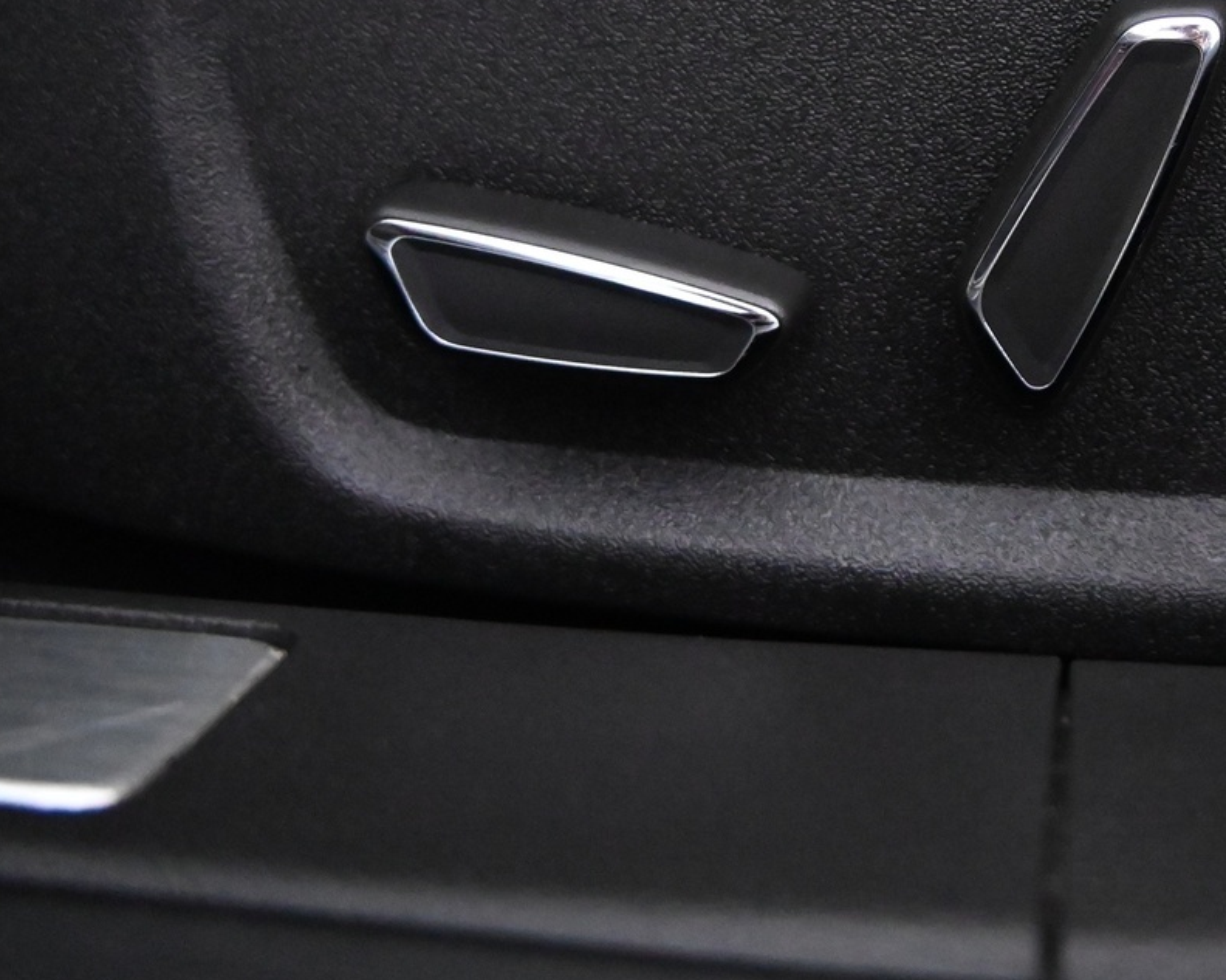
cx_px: 1026
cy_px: 190
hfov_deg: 13.3
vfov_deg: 10.7
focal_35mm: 144
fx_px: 5223
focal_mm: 50
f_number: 6.3
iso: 7200
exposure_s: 1/80
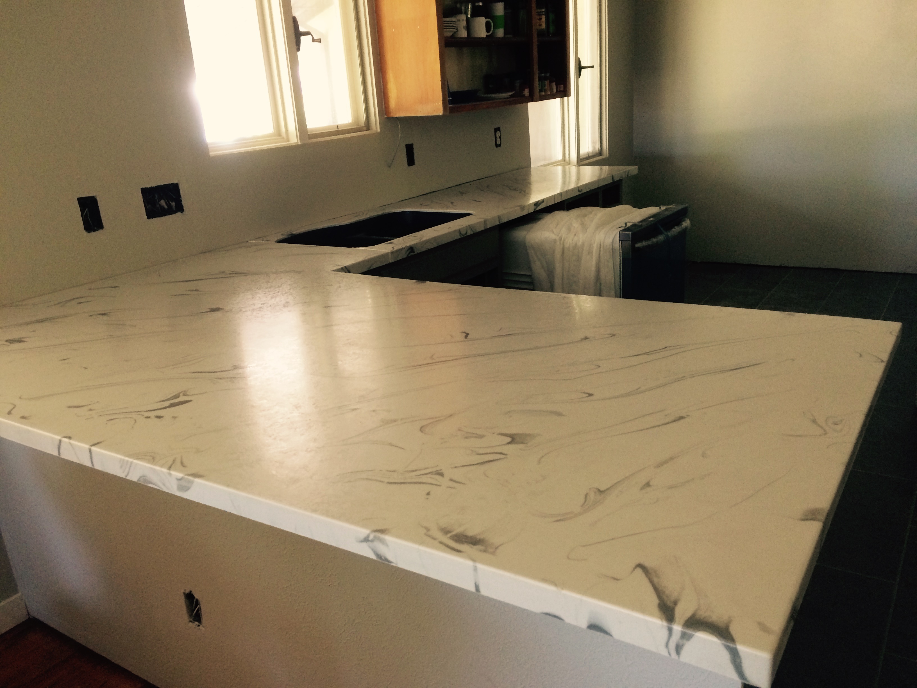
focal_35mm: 29
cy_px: 344
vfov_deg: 48.2
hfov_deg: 61.7
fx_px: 768
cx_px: 458
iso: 160
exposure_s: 1/30
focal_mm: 4.15
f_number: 2.2
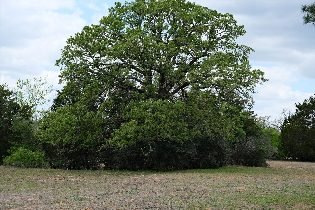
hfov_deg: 32.4
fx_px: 542
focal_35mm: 62
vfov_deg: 21.9
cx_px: 158
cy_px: 105
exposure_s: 1/500
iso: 320
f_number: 5.6
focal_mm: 41.1
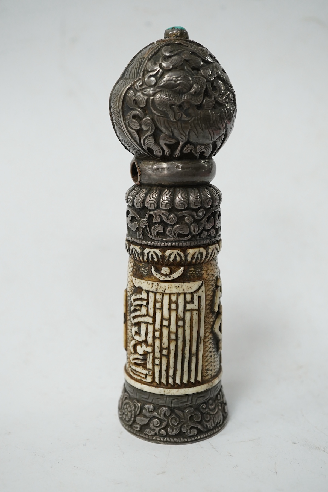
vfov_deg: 43.6
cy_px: 246
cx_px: 164
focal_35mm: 45
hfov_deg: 29.9
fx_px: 615
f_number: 5
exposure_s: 1/125
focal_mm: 30
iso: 1250
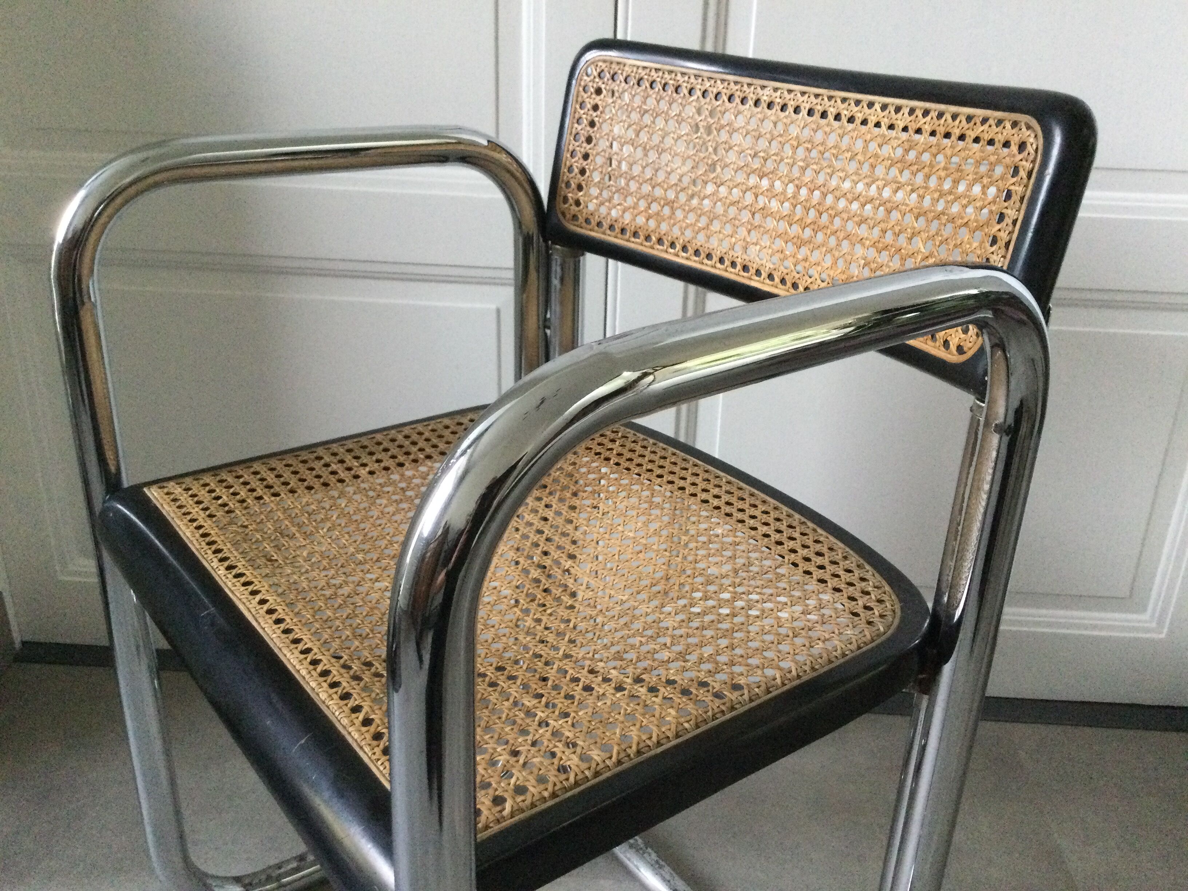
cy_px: 446
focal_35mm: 31
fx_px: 1064
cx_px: 594
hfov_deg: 58.4
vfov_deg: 45.4
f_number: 2.4
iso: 250
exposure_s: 1/25
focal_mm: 3.3
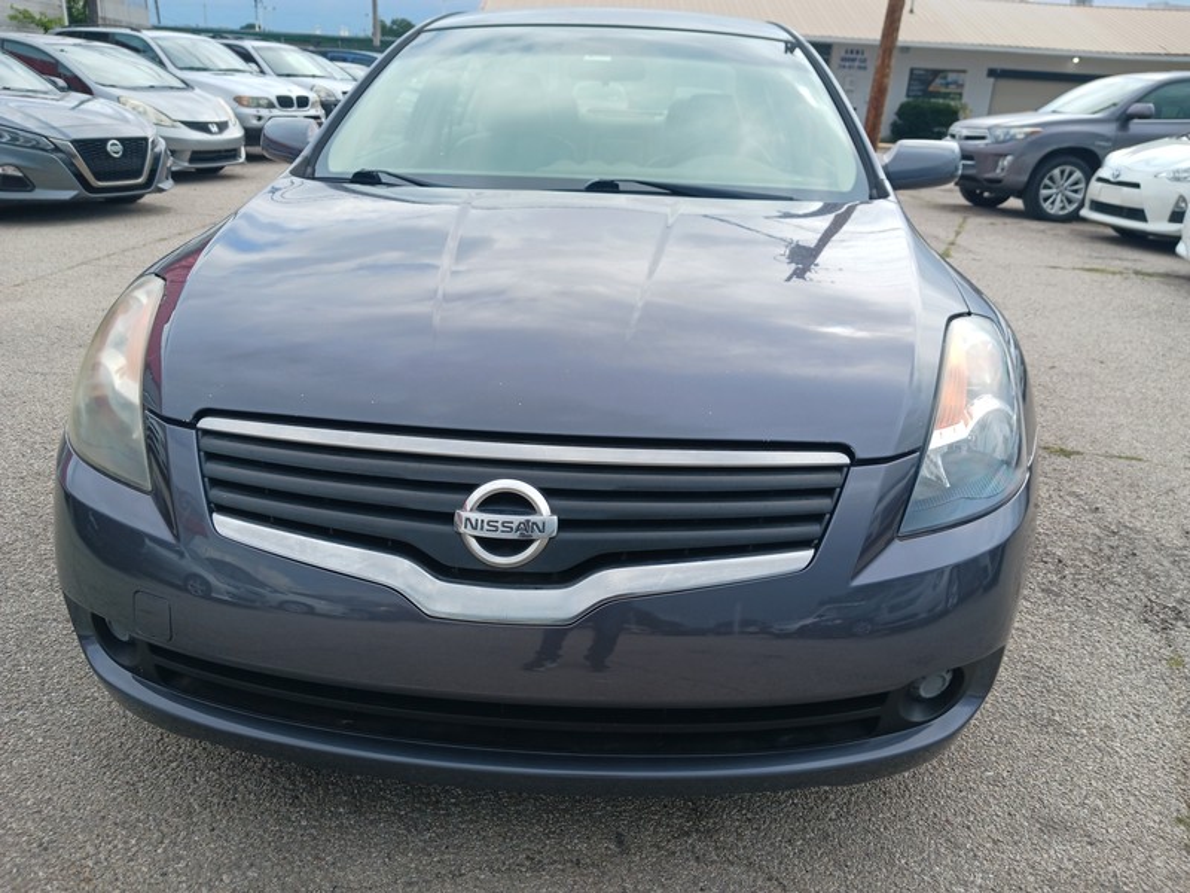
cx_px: 595
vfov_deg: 51.4
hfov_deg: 65.3
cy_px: 446
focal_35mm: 27
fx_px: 928
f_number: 1.8
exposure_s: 1/201
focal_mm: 4
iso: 20
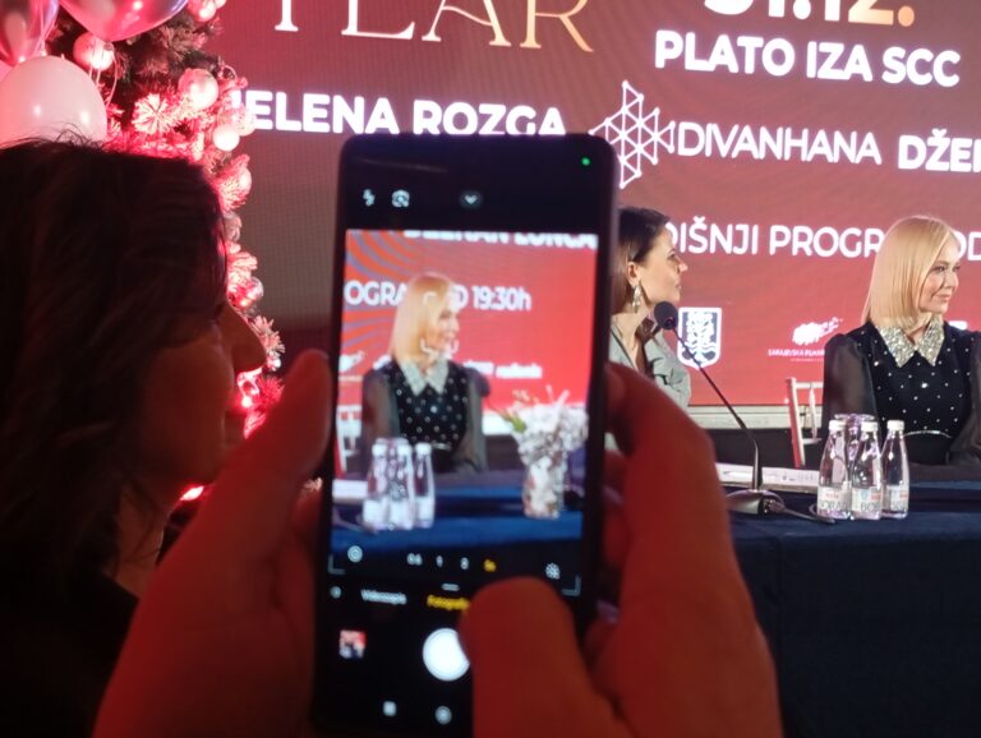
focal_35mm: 56
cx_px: 490
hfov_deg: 34.3
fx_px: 1589
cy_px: 369
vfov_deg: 26.2
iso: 855
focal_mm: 4.22
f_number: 1.8
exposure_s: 1/33.3
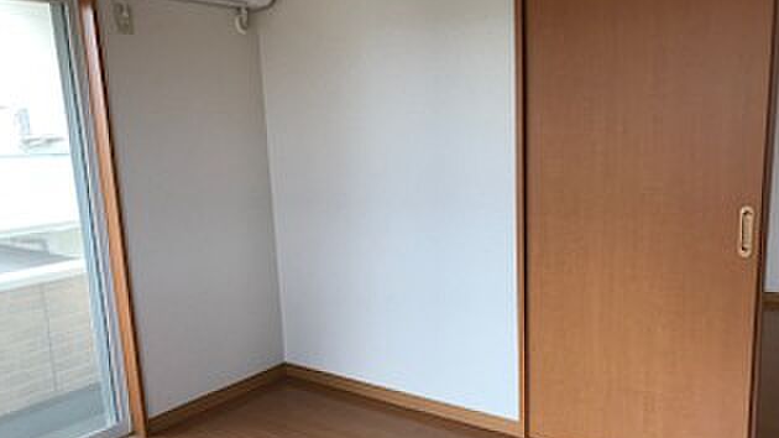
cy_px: 252
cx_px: 386
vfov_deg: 37.7
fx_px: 640
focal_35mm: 31
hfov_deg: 62.6
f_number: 1.8
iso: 20
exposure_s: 1/122
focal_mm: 3.99
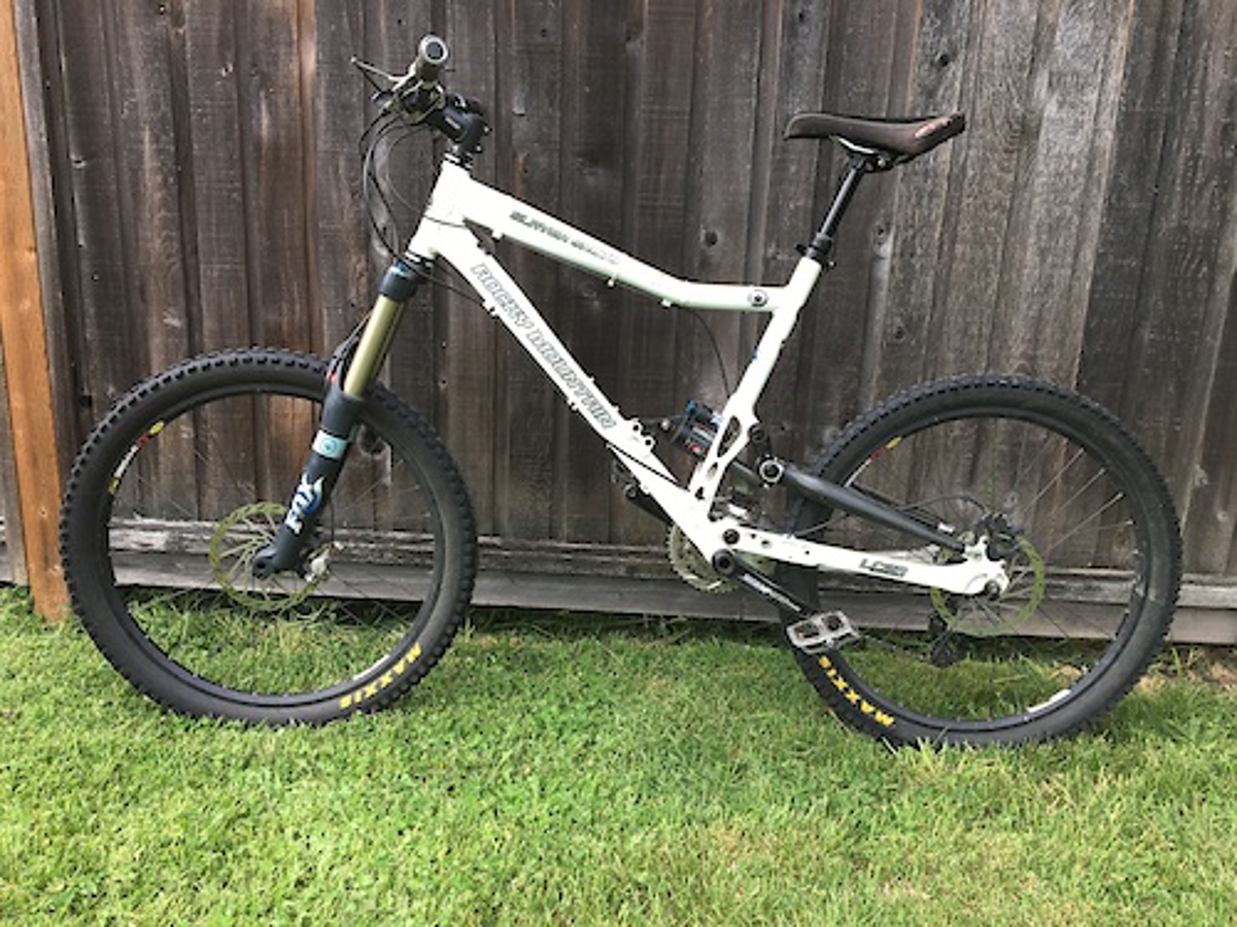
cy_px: 464
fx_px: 1036
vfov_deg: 48.2
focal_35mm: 29
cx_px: 618
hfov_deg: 61.7
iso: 25
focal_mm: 4.15
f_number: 2.2
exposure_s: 1/60
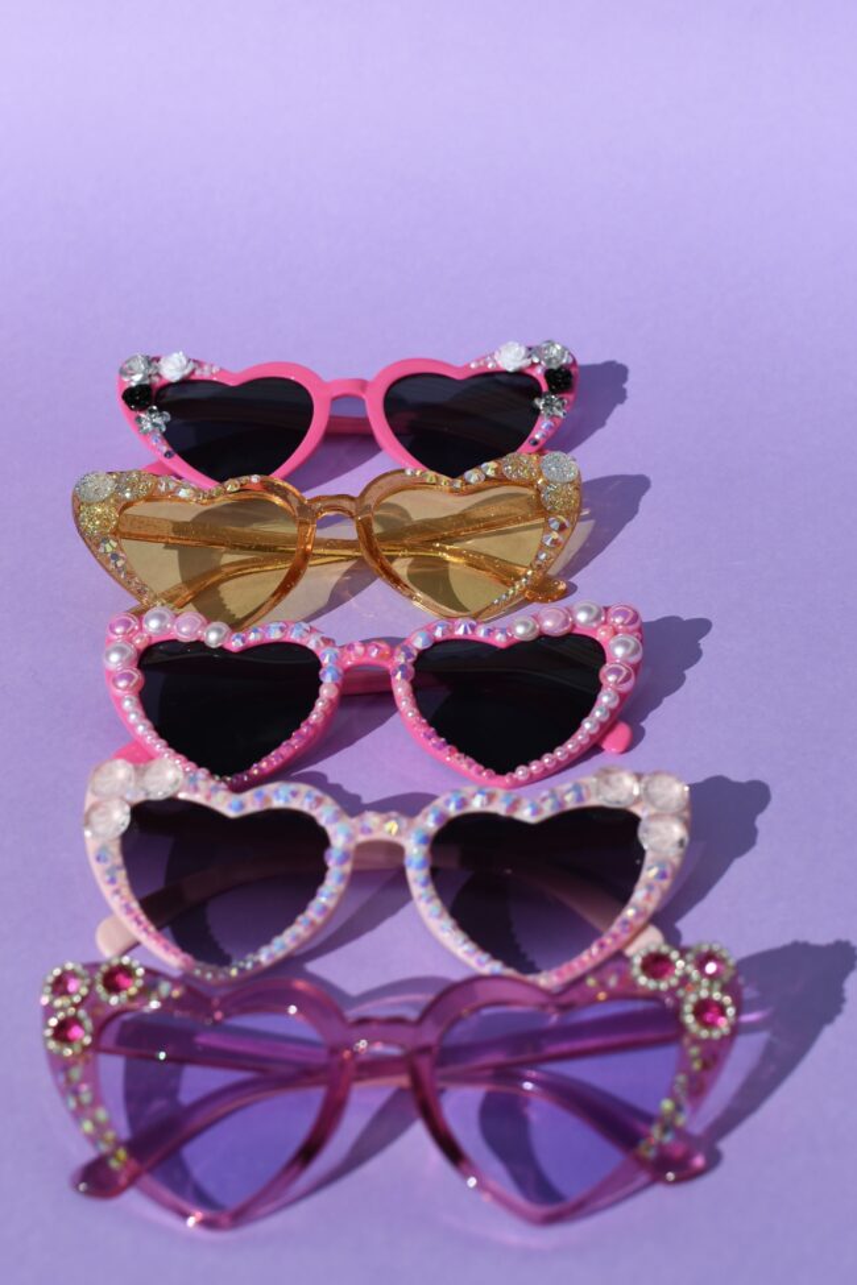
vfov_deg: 38.2
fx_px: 1857
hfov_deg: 26.0
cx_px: 428
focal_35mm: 52
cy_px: 642
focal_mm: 35
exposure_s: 1/4000
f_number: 5.6
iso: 200
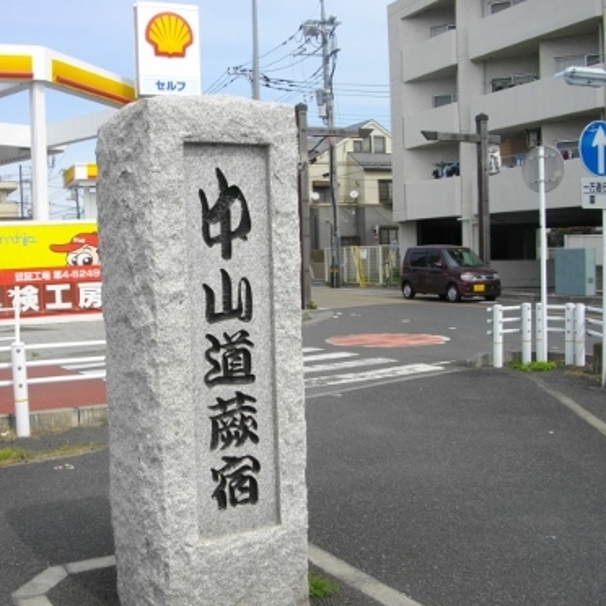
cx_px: 256
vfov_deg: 43.9
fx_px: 753
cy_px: 304
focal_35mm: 38
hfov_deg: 43.7
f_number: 5.5
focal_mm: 5.7
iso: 100
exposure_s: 1/320
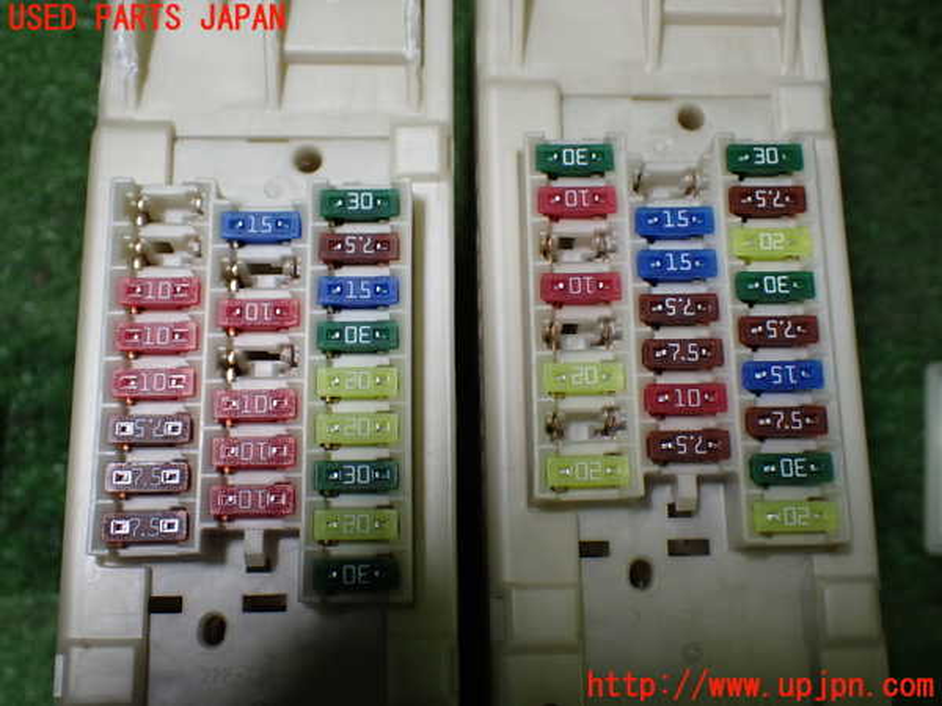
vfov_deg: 35.1
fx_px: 1116
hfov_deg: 45.8
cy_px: 353
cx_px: 471
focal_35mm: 41
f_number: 2.8
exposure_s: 1/160
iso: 320
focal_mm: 7.31
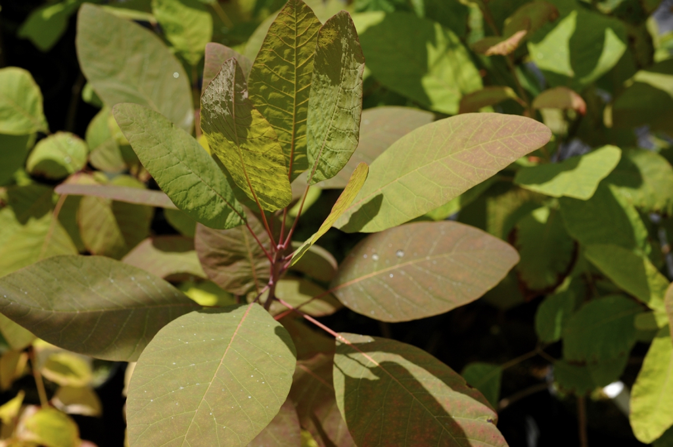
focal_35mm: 60
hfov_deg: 33.4
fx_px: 1121
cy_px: 224
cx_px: 336
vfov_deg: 22.6
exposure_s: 1/400
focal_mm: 60
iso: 640
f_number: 10
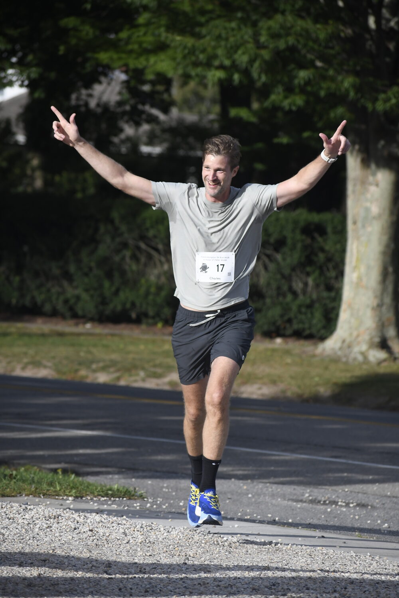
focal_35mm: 255
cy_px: 299
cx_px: 200
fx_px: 4239
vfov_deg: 8.1
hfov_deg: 5.4
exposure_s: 1/2000
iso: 500
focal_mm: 170
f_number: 5.6
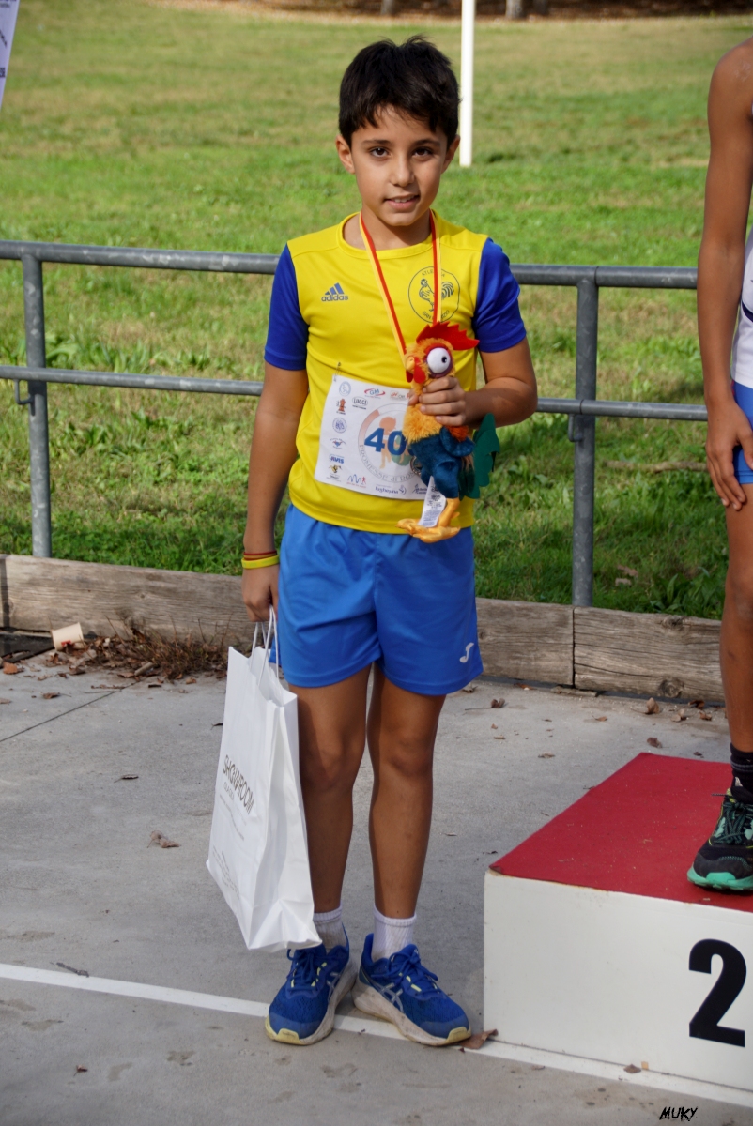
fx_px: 2819
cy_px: 563
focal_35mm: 90
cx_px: 376
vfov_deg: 22.6
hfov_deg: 15.2
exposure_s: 1/320
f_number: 5
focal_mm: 60
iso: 125
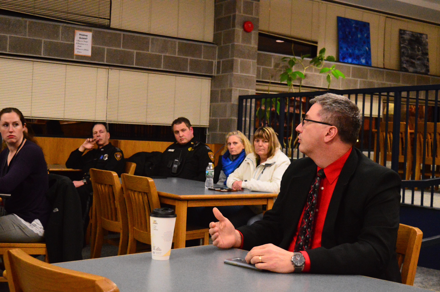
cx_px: 220
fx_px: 623
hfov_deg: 38.9
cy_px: 146
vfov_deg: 26.4
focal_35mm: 51
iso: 6400
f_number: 4.5
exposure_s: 1/160
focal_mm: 34
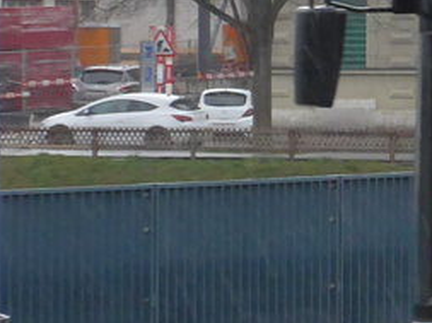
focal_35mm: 556
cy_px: 99
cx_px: 954
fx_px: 6929
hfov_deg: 3.5
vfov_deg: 2.7
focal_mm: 22.9
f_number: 5
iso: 400
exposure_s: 1/160
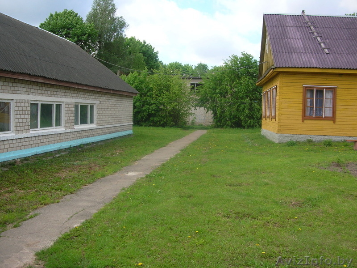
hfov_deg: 52.7
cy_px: 134
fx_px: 361
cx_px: 178
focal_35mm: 35
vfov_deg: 40.7
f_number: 2.8
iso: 50
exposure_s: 1/470
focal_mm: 5.8
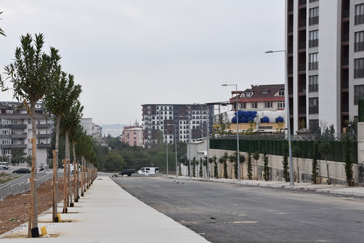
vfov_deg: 13.1
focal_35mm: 105
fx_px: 1057
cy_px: 130
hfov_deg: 19.5
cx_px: 177
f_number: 8
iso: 450
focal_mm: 65
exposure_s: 1/500
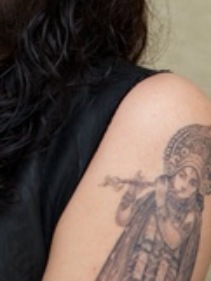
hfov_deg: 3.1
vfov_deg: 4.2
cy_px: 7
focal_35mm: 476
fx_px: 3863
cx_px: 24
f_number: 8
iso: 400
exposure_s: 1/100
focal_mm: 200
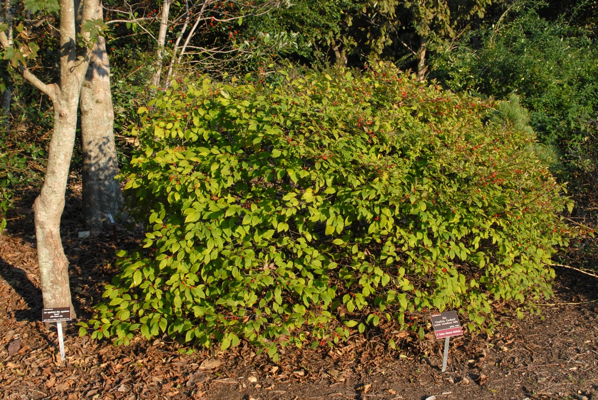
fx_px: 698
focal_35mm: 42
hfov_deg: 46.4
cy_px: 200
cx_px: 299
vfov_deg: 32.0
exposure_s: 1/250
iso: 400
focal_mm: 28
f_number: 8
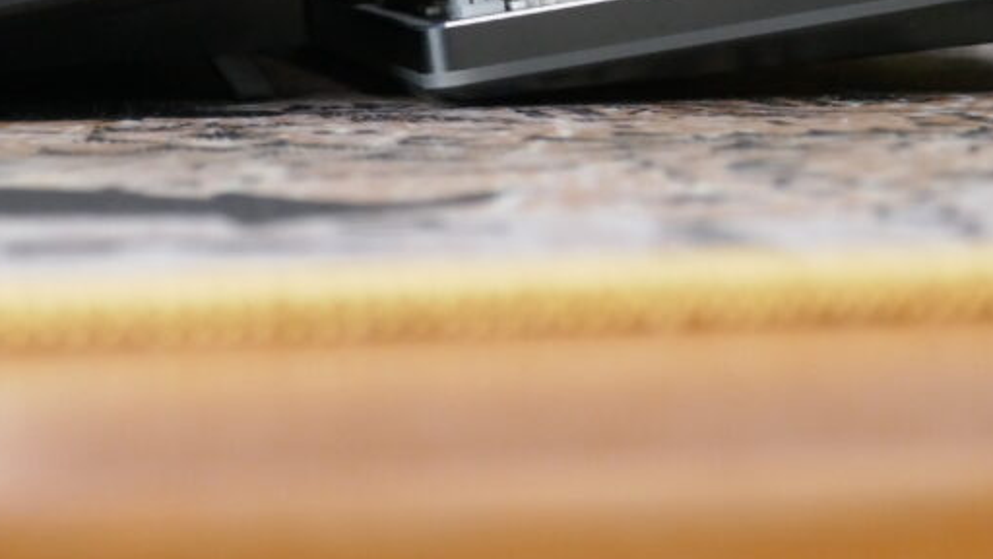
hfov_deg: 17.4
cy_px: -20
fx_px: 3239
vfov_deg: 9.8
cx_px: 392
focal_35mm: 123
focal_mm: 22.6
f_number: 4.4
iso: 1600
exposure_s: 1/10
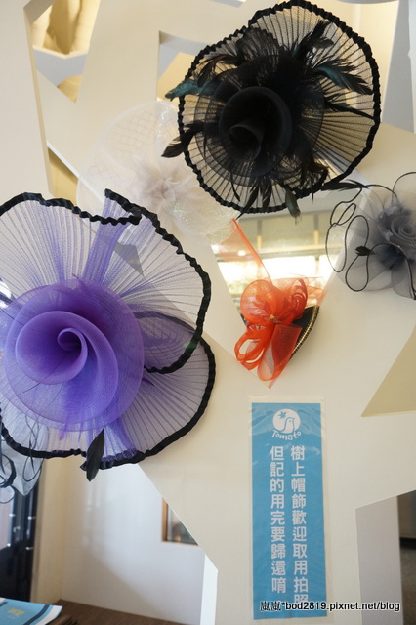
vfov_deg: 70.5
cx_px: 208
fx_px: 442
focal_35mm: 26
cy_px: 312
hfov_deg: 50.4
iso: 1600
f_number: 4
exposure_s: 1/160
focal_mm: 17
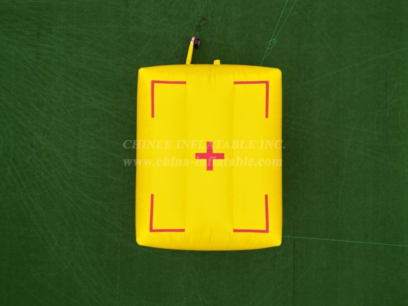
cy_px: 153
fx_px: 283
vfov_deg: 56.8
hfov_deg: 71.6
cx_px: 204
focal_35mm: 24
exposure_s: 1/1000
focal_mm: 6.72
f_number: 1.7
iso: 100
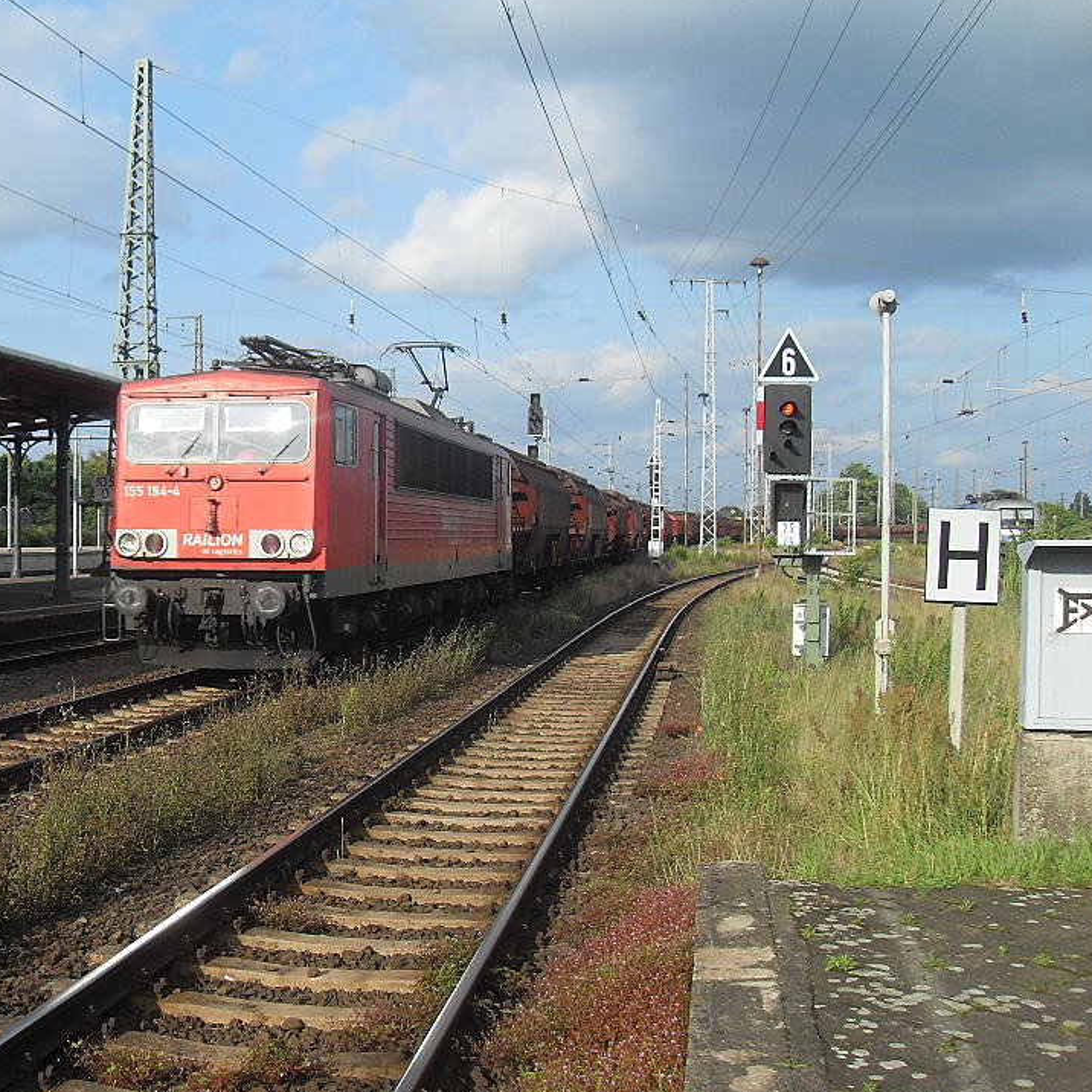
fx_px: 1535
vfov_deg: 39.2
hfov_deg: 38.5
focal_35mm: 43
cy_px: 517
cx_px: 326
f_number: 7
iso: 80
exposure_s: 1/180
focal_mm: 6.3
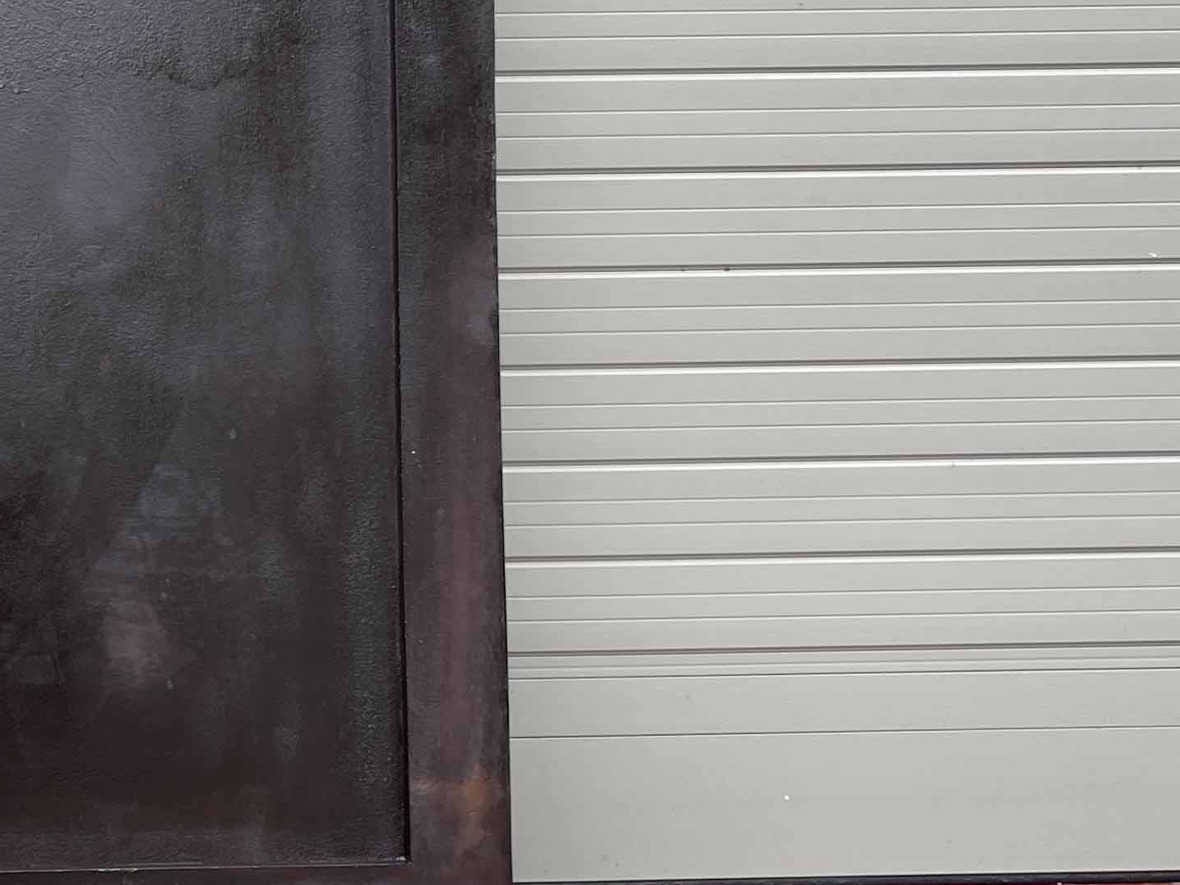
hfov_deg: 25.5
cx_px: -150
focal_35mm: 70
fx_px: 2386
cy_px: 429
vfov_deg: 21.0
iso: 32
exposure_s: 1/346
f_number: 1.6
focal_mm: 5.1
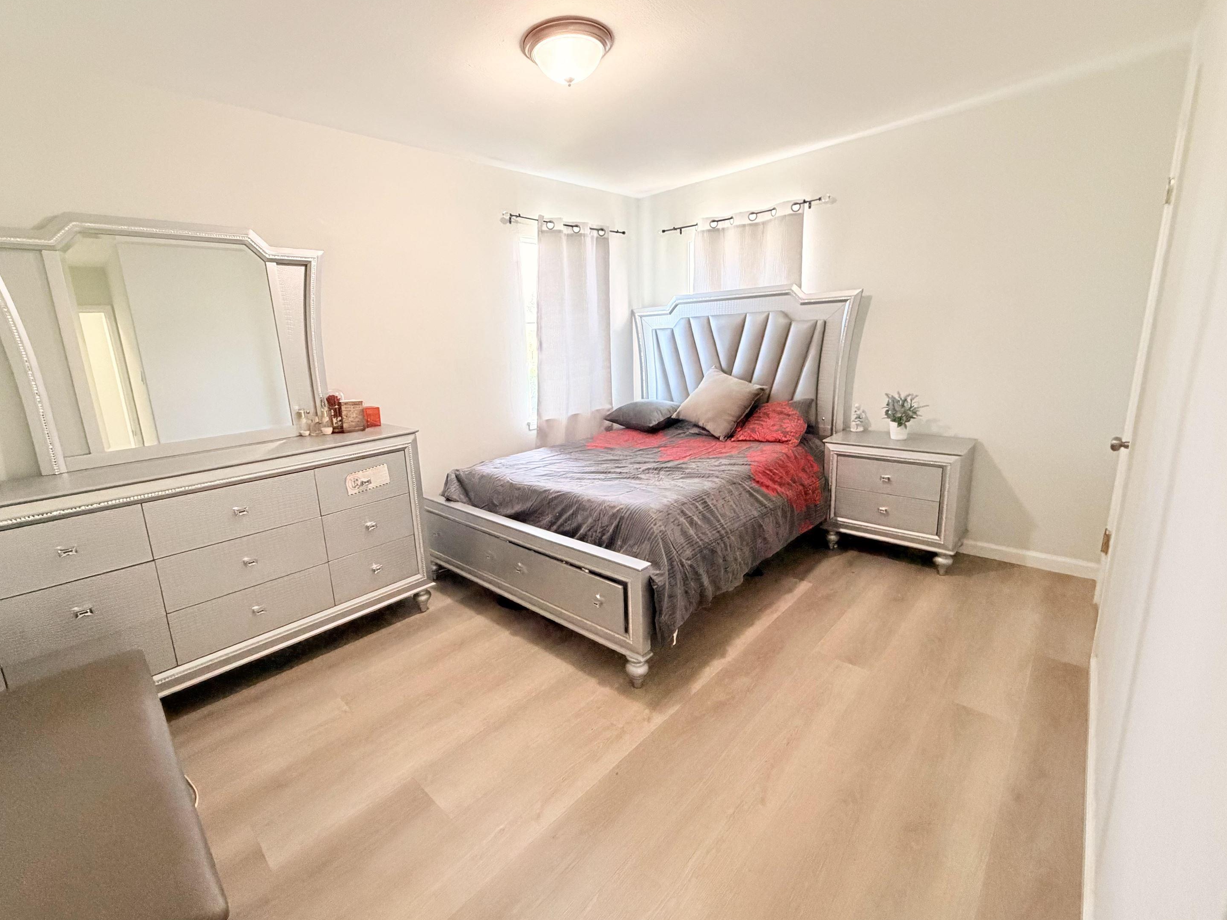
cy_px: 446
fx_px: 532
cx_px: 574
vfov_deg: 81.7
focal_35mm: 15
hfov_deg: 98.0
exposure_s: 1/60
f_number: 2.2
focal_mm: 2.22
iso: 500
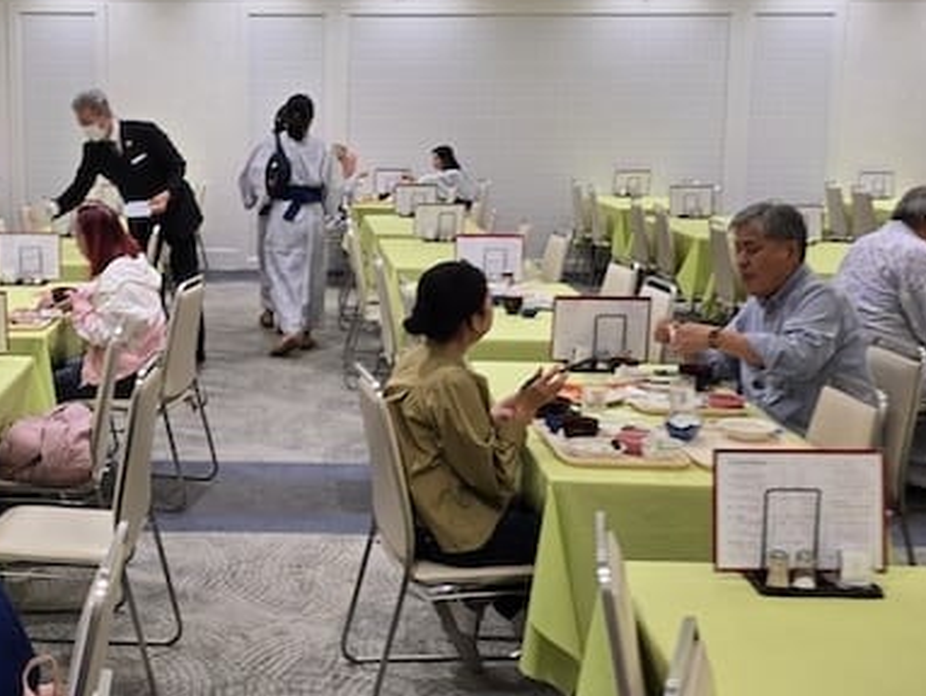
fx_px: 1285
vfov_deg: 30.1
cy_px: 225
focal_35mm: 48
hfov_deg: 38.4
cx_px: 206
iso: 32
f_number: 1.7
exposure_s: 1/50
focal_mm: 6.3
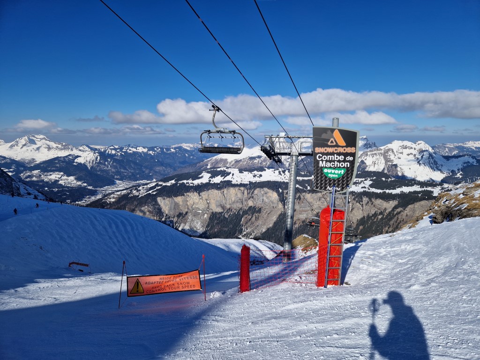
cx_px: 240
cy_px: 180
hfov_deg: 73.9
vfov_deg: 58.9
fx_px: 319
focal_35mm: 23
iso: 50
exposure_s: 1/3536
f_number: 1.8
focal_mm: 5.4
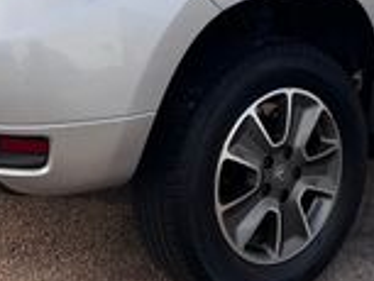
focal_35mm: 80
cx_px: 271
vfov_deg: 17.8
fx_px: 865
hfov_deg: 24.2
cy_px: -29
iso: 50
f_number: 1.5
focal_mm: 5.7
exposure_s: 1/1295
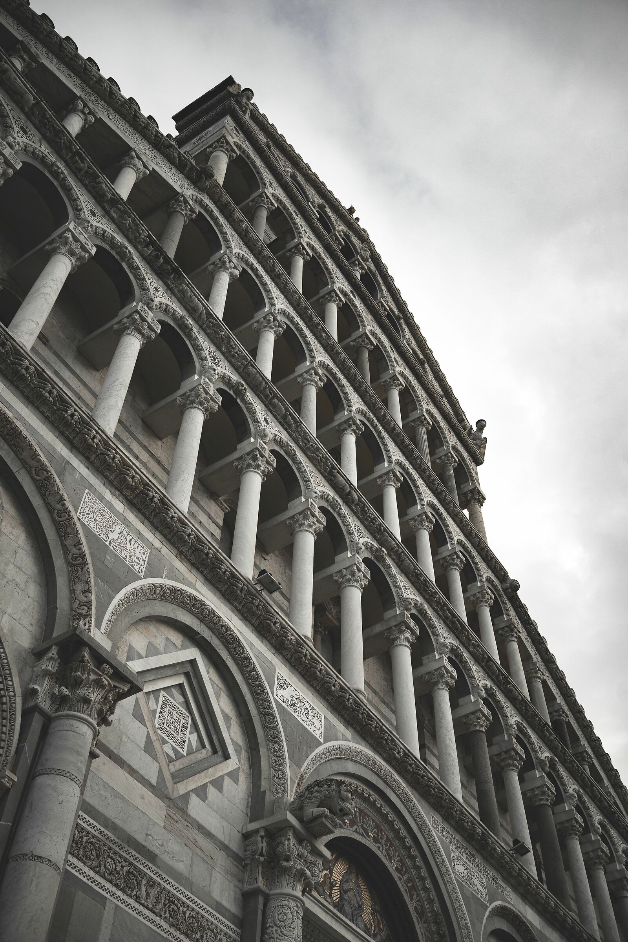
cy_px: 471
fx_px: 916
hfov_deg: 37.9
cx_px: 314
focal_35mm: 35
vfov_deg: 54.4
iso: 200
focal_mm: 35
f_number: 7.1
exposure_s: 1/80
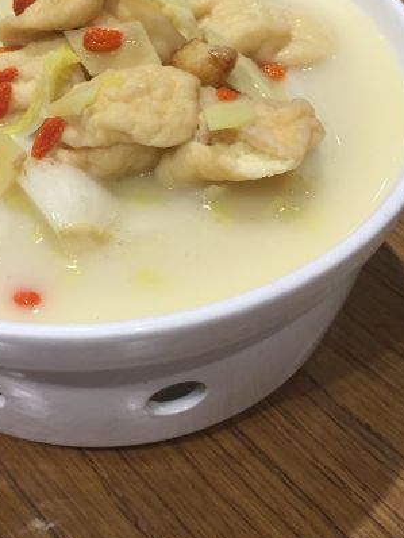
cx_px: 97
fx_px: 793
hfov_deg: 28.1
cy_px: 273
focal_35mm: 51
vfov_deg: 37.5
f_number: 2.2
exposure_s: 1/33
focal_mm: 4.15
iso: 64
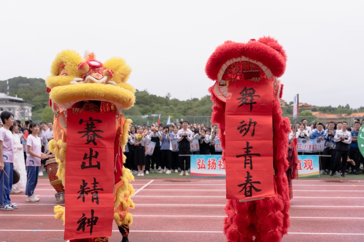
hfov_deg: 46.4
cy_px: 121
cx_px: 182
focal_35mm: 42
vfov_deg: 31.9
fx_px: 425
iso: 400
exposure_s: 1/640
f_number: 4
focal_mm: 42
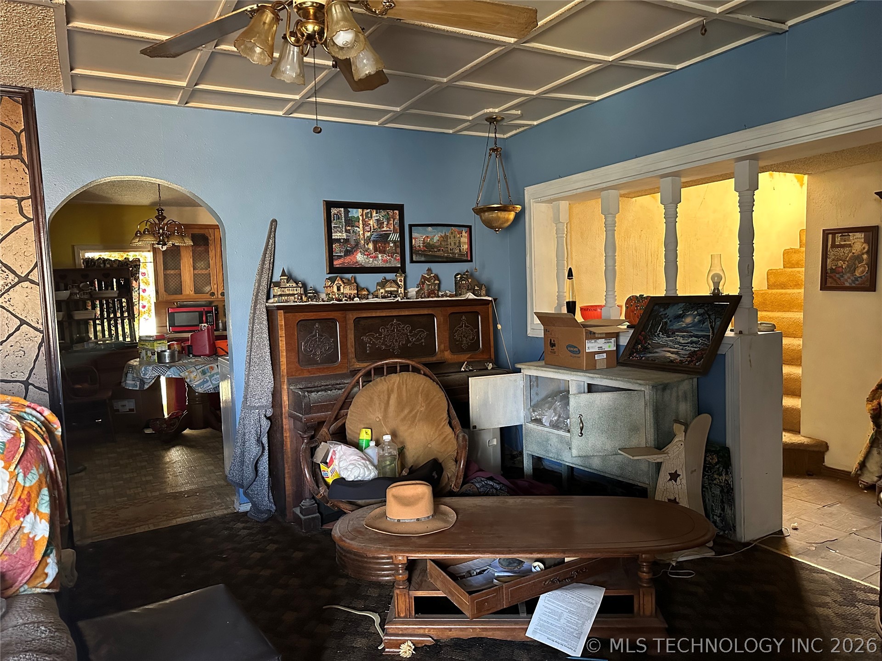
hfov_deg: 71.6
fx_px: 612
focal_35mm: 24
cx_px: 441
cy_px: 330
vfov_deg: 56.8
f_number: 1.78
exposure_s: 1/47
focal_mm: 6.86
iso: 1000
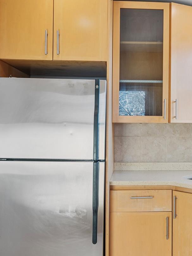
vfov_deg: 47.9
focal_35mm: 39
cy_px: 128
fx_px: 288
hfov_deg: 35.9
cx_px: 147
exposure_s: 1/5
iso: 200
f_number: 7.1
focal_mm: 16
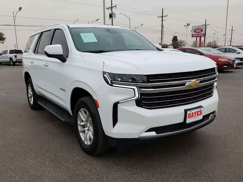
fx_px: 161
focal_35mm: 23
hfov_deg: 73.9
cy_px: 91
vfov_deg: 58.9
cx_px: 122
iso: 50
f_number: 1.8
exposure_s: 1/769
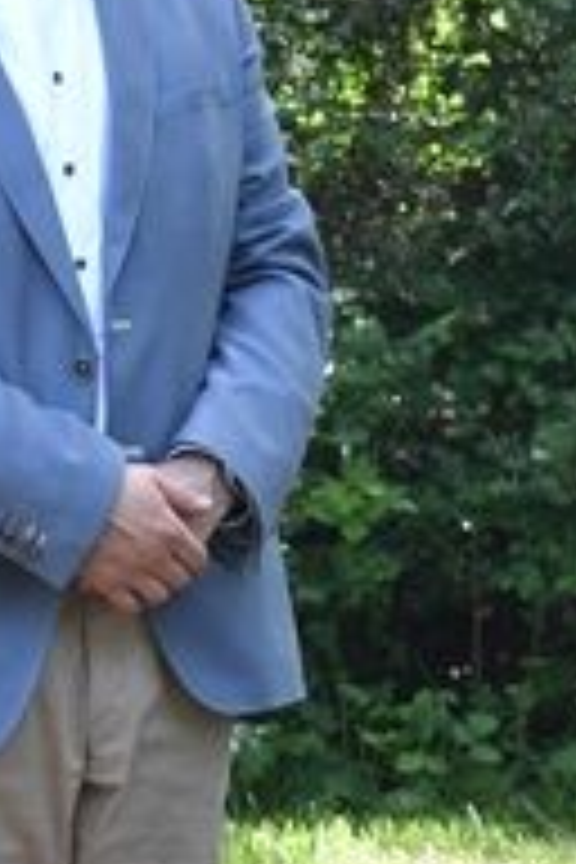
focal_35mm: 384
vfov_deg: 5.4
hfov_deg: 3.6
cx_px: 490
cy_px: 457
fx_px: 9215
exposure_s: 1/80
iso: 200
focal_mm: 48
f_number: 5.3
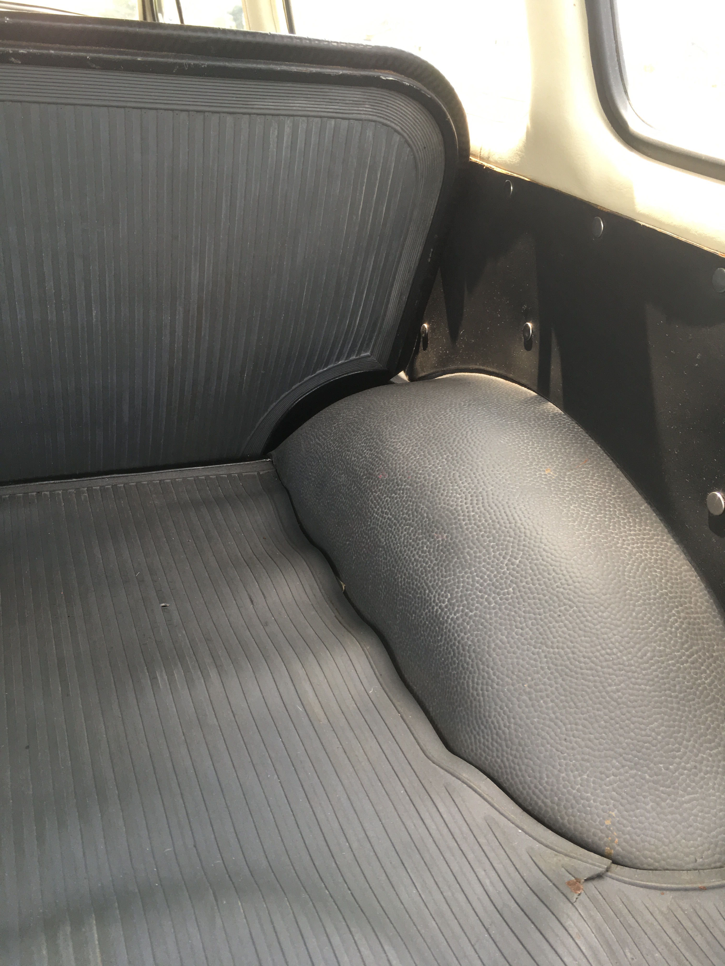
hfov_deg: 48.2
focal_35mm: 29
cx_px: 362
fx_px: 810
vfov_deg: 61.7
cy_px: 483
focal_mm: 4.15
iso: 40
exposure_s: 1/120
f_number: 2.2
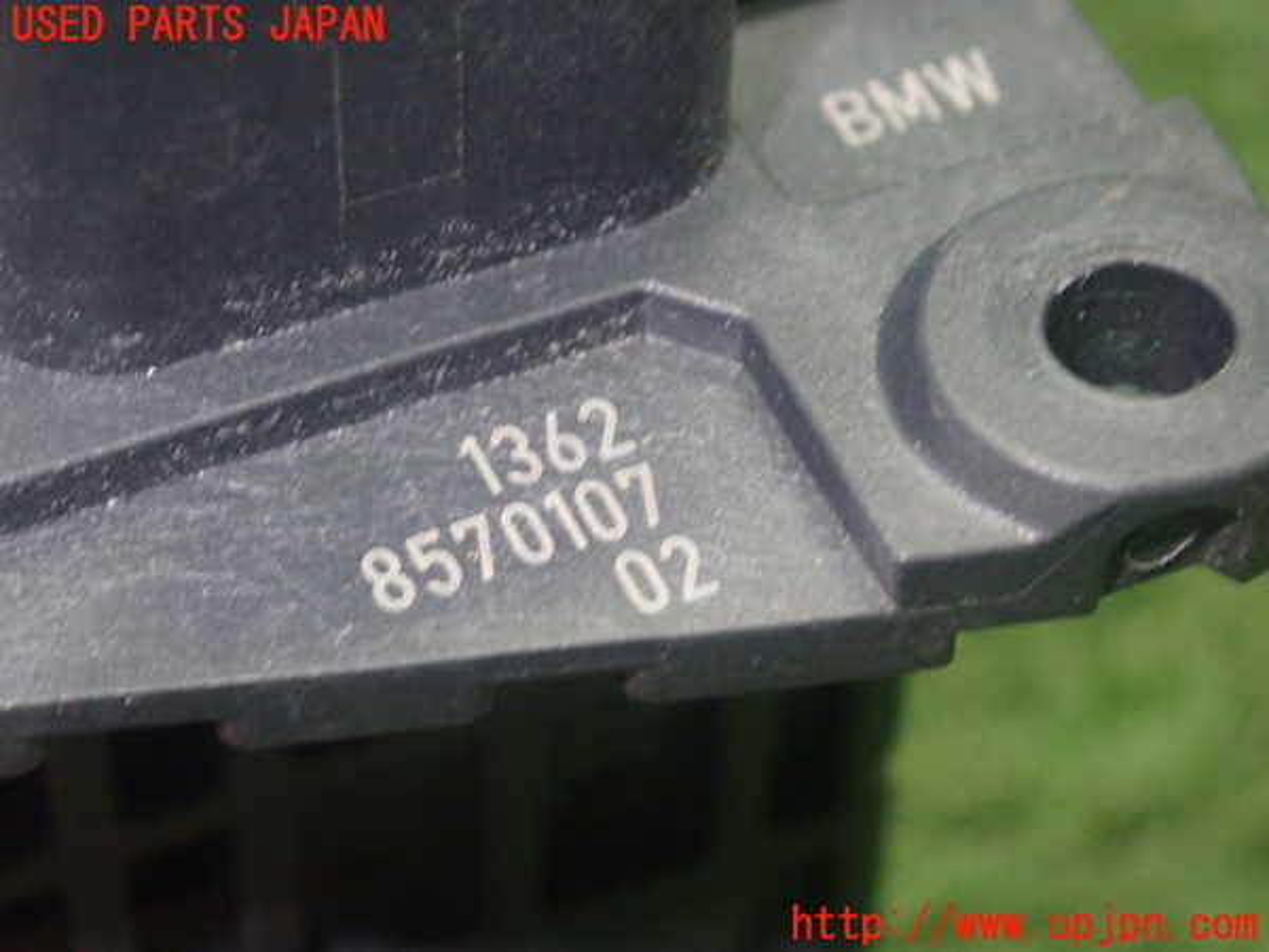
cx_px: 634
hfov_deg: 19.6
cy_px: 476
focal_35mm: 100
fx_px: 3666
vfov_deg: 14.8
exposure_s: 1/30
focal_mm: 18
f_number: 4.9
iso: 800
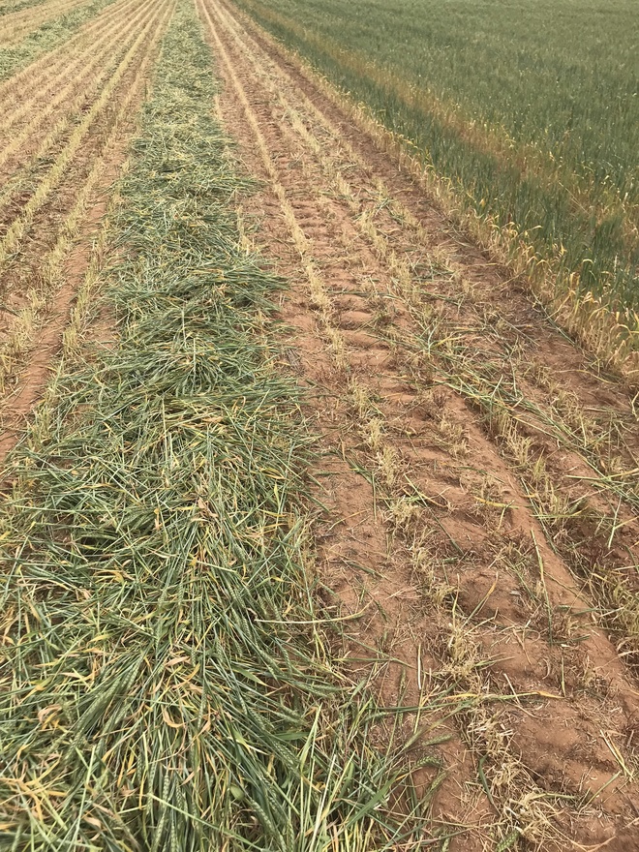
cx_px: 320
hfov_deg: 49.7
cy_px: 426
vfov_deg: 63.4
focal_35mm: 28
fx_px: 689
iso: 20
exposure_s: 1/1808
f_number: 1.8
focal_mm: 3.99
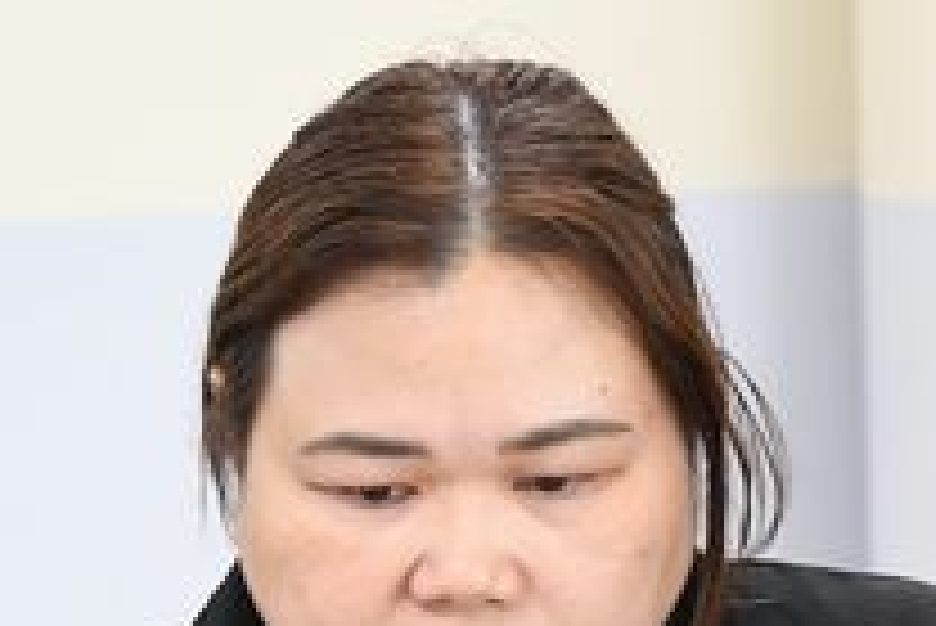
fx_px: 6140
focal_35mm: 236
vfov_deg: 5.8
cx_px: 936
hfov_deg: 8.7
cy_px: 745
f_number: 4
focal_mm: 32
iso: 1600
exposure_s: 1/80
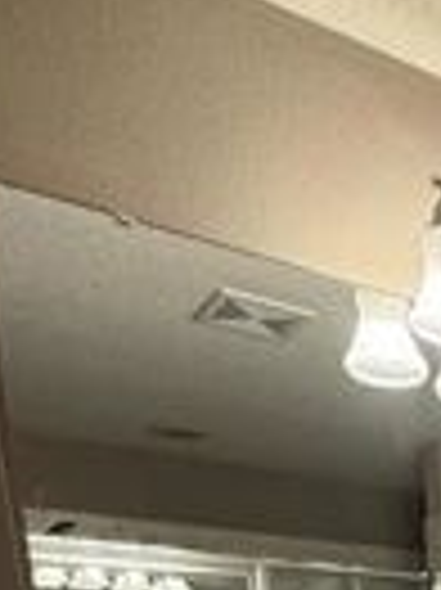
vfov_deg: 24.1
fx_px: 970
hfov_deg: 20.9
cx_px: 695
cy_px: 946
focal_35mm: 57
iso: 320
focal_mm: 2.22
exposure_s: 1/120
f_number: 2.2
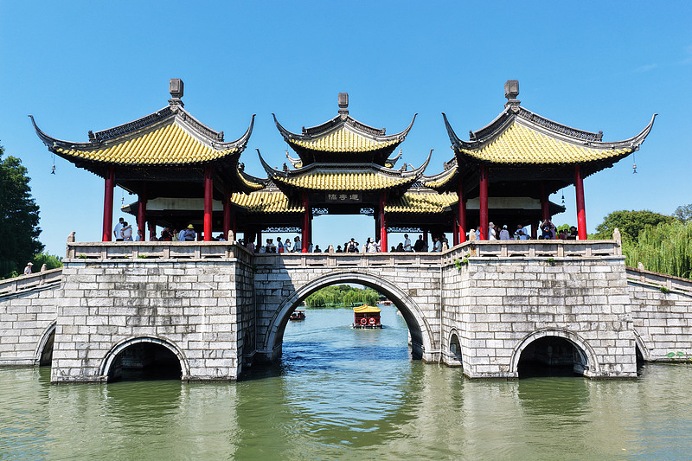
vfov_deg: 46.4
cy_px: 230
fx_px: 538
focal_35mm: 28
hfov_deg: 65.5
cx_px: 346
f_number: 11
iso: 125
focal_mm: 14.45
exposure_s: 1/60
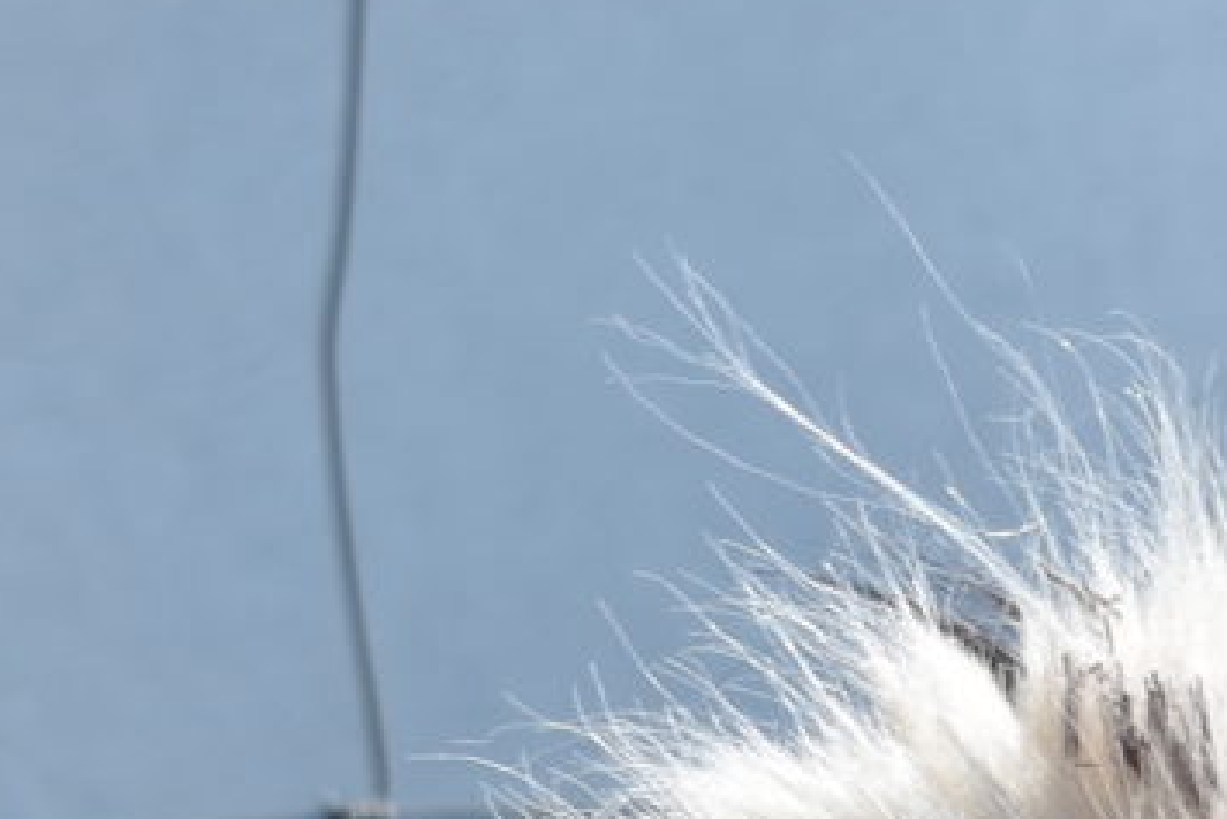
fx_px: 15479
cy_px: 2932
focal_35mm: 454
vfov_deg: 3.0
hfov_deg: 4.5
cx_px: 2015
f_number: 8
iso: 100
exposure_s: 1/200
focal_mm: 42
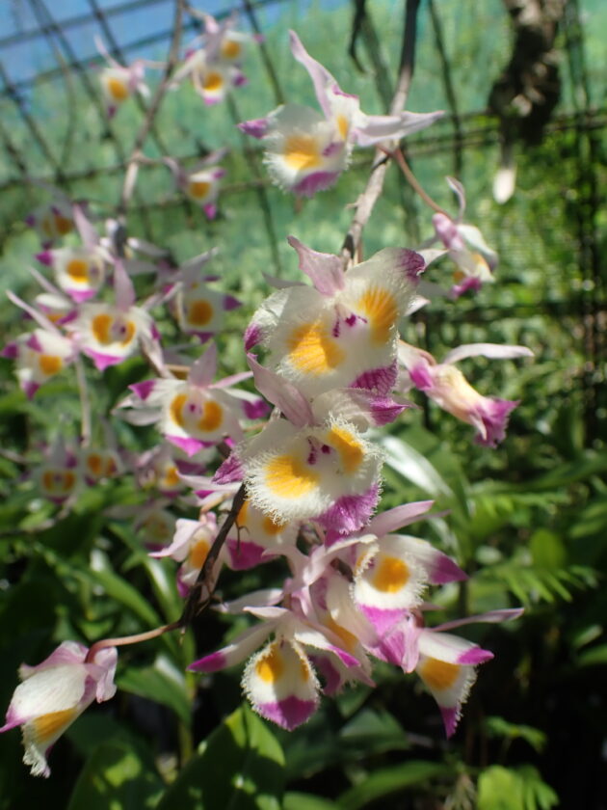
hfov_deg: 46.8
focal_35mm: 30
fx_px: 701
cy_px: 405
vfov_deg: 60.0
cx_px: 304
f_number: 3.2
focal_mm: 5.4
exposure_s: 1/250
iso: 100
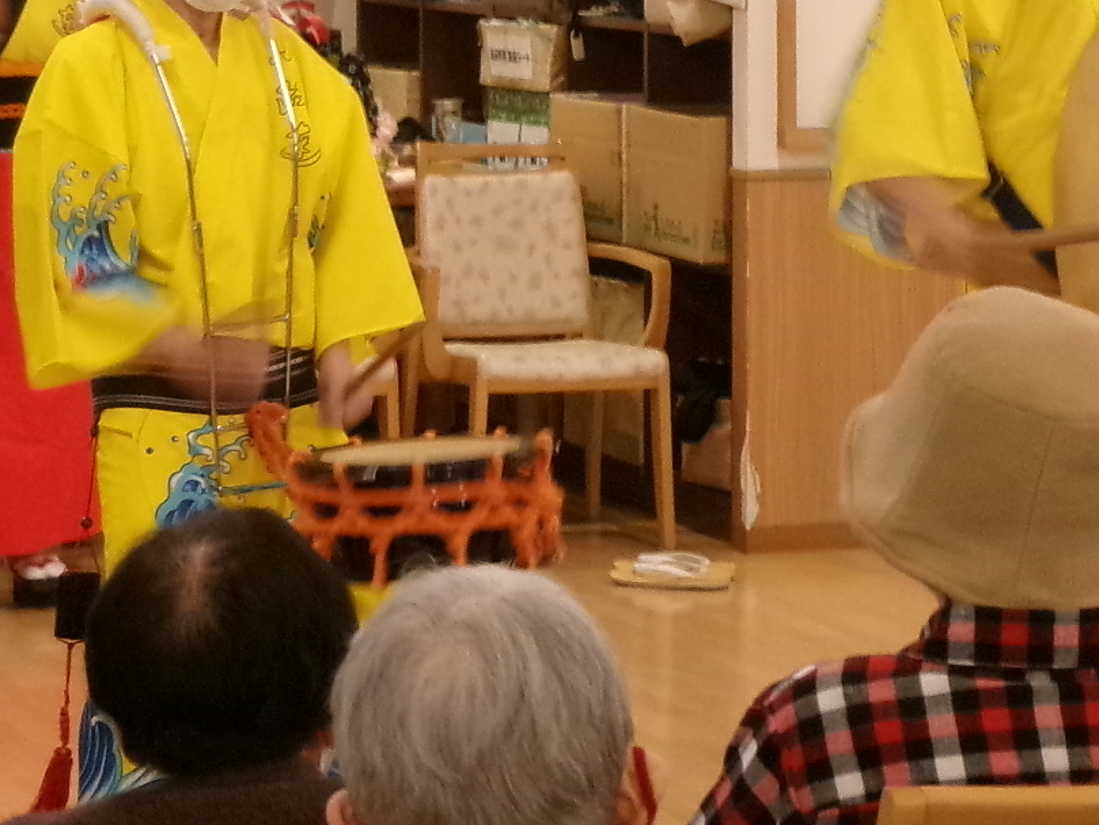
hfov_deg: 12.2
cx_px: 581
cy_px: 98
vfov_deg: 9.1
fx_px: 5144
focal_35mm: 162
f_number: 5.2
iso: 400
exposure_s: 1/25
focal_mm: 11.5
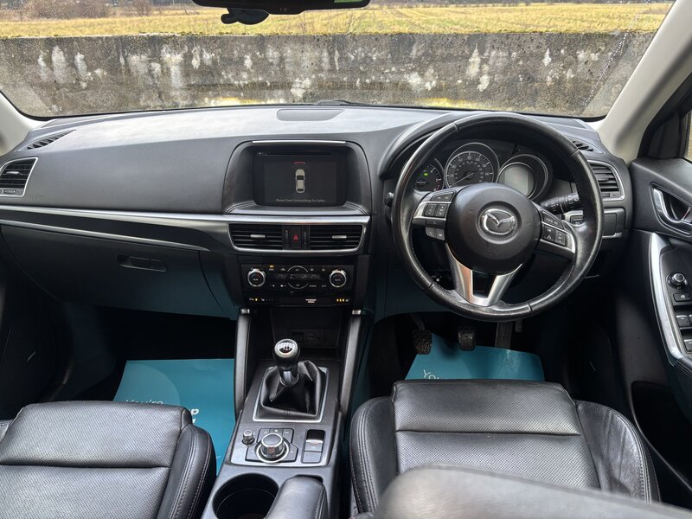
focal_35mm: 26
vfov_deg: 53.1
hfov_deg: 67.3
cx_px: 346
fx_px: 520
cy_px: 260
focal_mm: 5.96
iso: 125
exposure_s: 1/68
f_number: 1.6
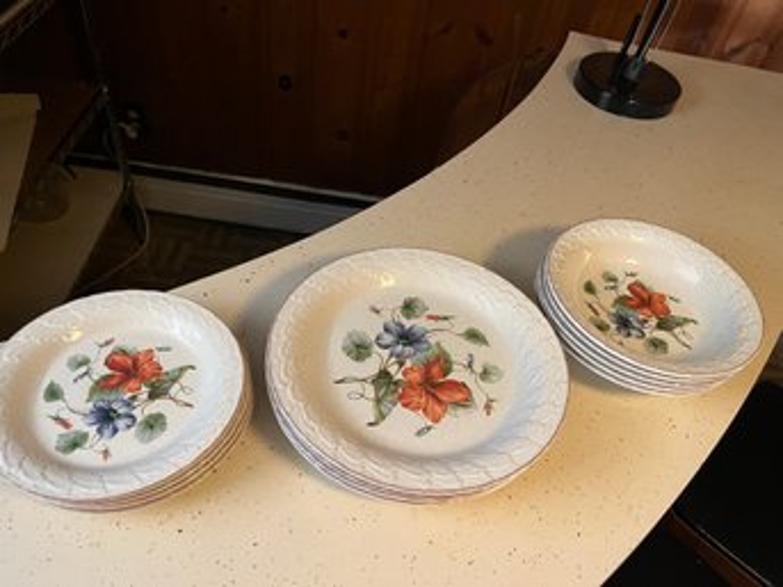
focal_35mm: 26
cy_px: 294
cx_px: 392
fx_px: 588
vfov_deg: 53.0
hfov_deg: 67.3
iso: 640
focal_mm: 5.1
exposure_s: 1/40
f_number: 1.6
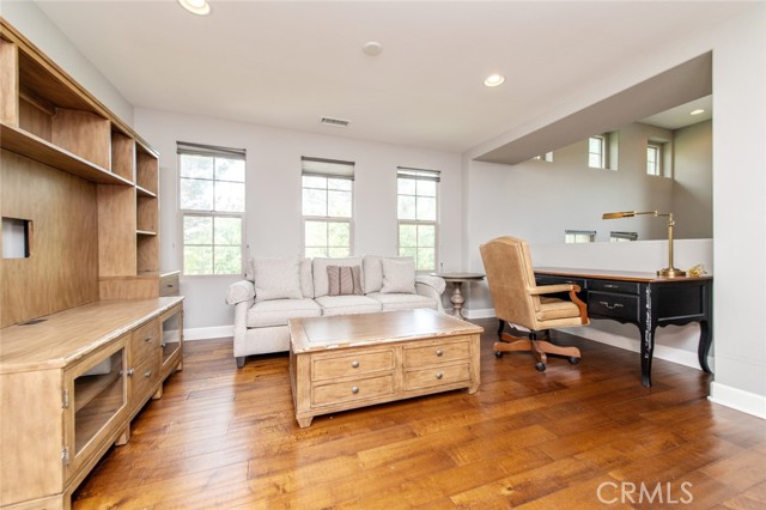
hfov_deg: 104.3
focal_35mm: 14
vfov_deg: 81.1
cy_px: 255
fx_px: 298
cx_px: 383
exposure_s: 1/80
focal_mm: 14
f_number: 4.5
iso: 200
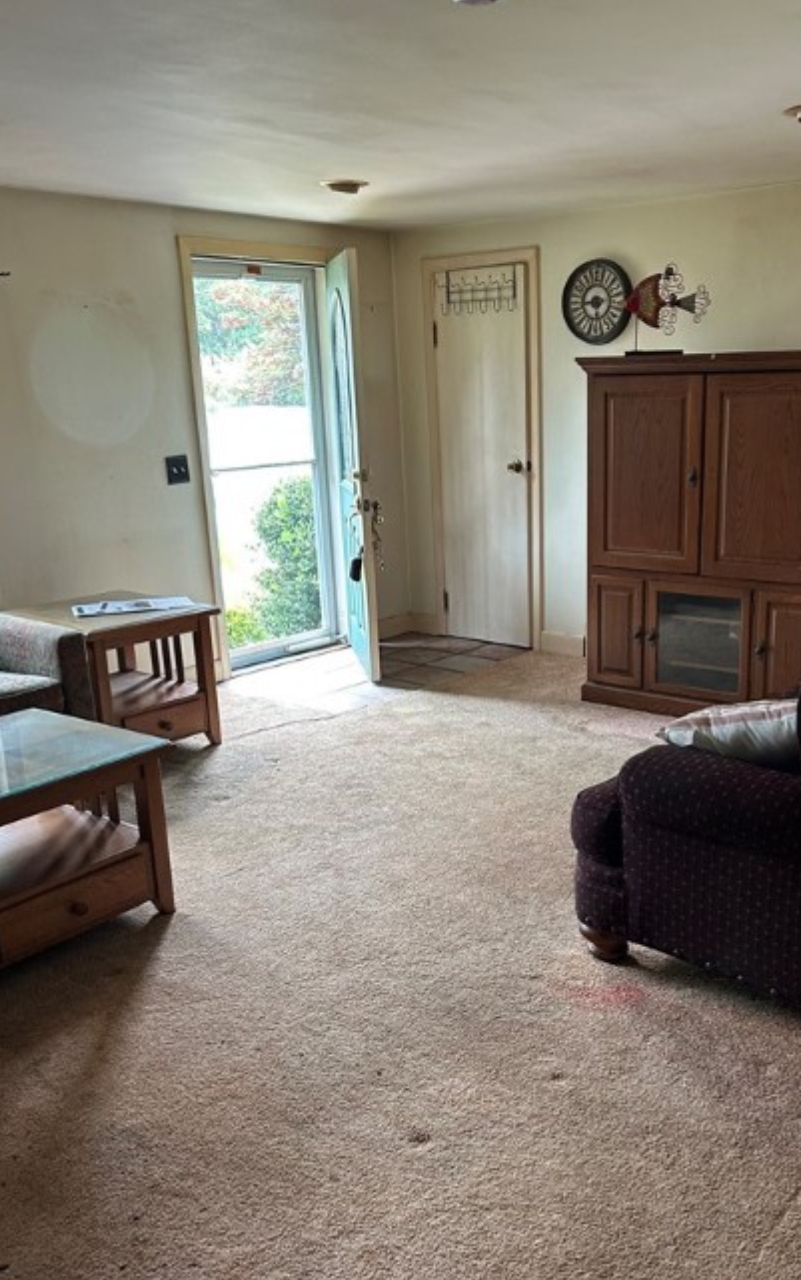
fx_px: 1152
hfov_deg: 38.1
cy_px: 719
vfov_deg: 58.0
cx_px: 493
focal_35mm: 33
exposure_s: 1/60
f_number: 1.5
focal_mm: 5.7
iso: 160
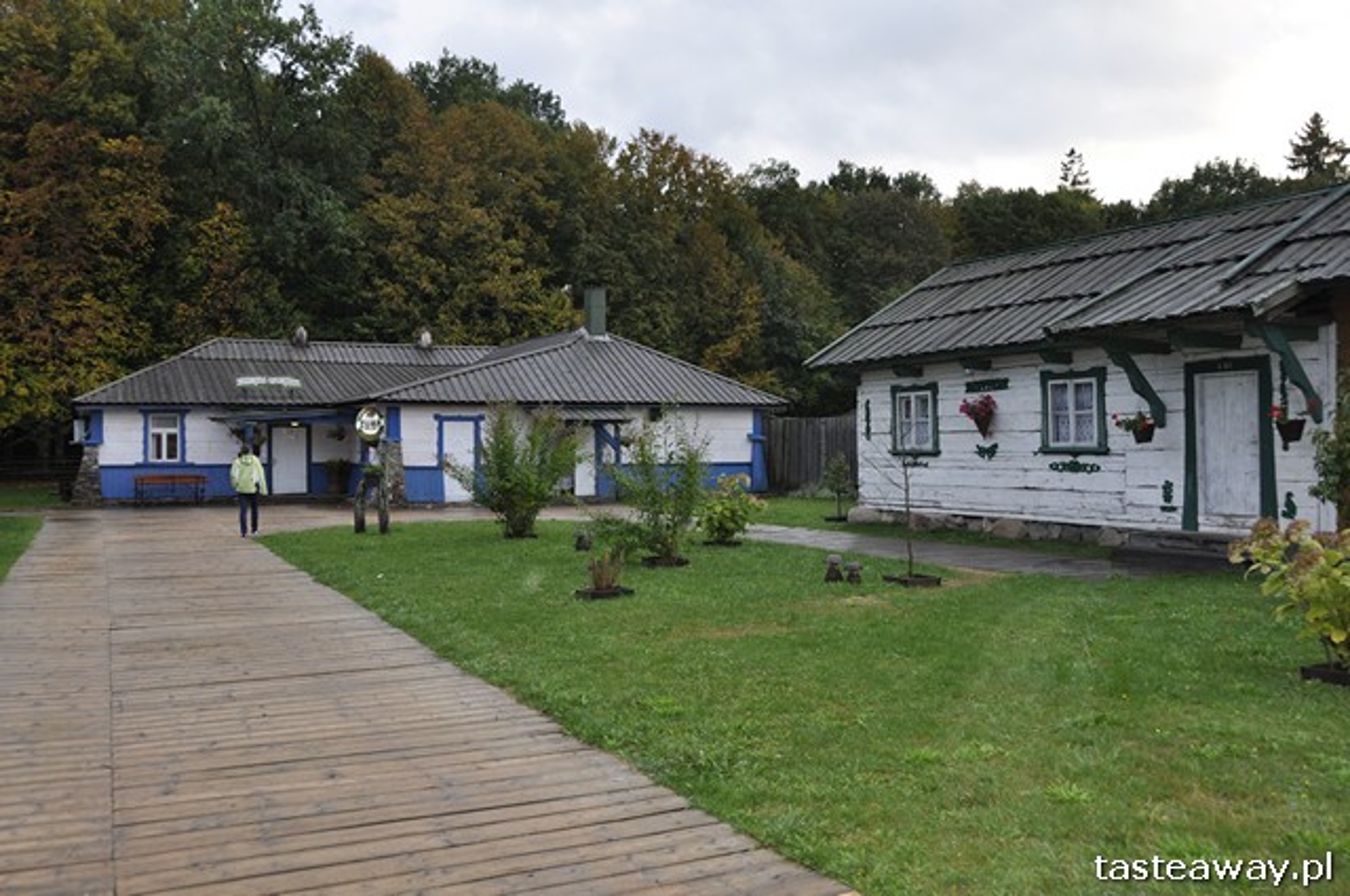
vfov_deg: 39.9
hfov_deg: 57.3
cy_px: 448
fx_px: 1236
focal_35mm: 33
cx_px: 675
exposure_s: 1/125
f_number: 5.6
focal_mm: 22
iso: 280
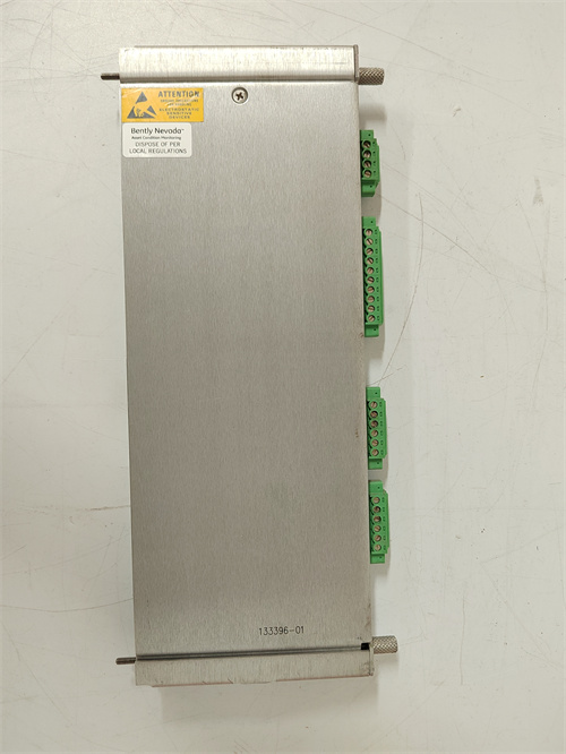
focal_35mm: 23
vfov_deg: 73.9
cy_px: 377
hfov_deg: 58.9
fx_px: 501
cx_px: 283
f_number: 1.9
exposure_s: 1/50
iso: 1300
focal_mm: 5.52
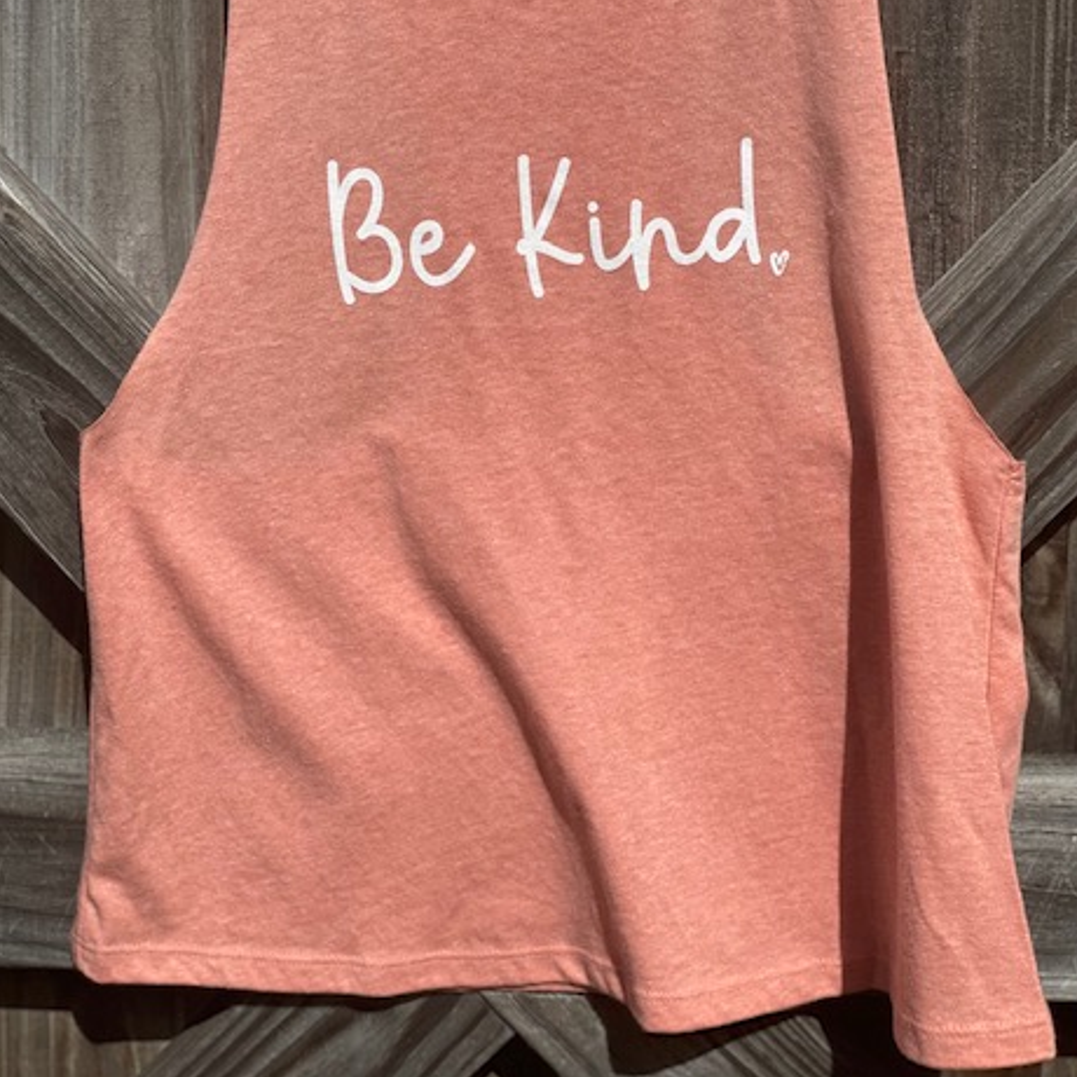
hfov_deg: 26.9
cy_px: 337
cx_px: 553
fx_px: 2253
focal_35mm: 64
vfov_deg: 26.7
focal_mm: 6
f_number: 2
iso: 25
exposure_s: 1/3690
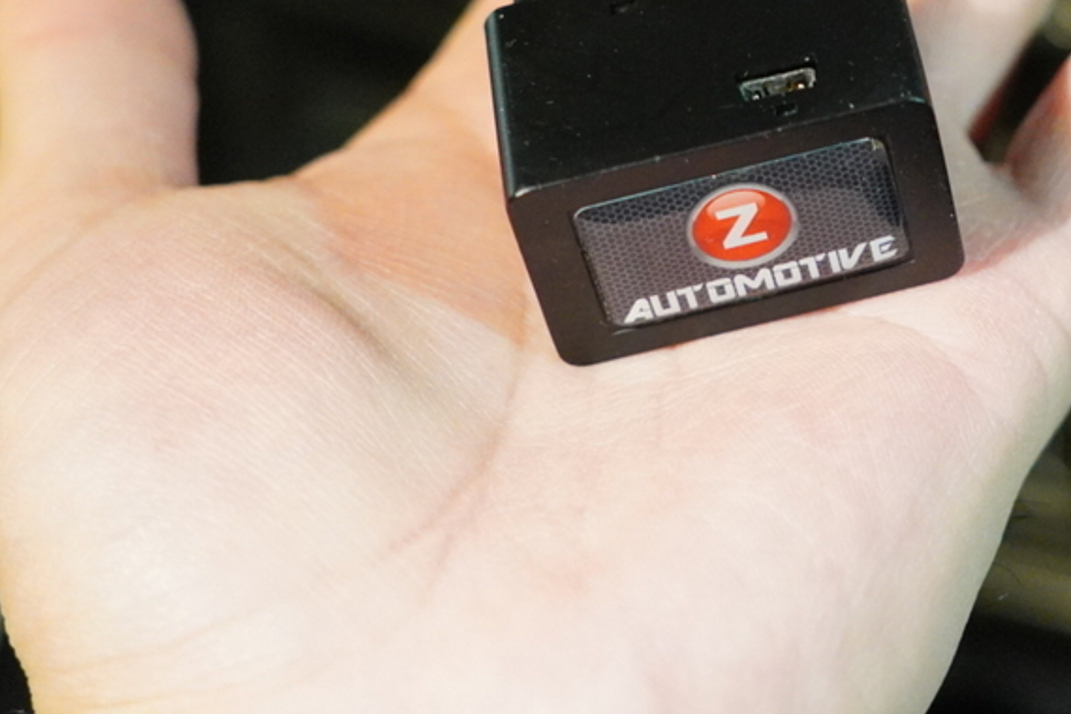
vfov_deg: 13.8
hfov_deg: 20.5
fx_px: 2917
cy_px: 19
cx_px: 896
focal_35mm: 98
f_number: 2.8
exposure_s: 1/30
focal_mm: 31
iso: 3200
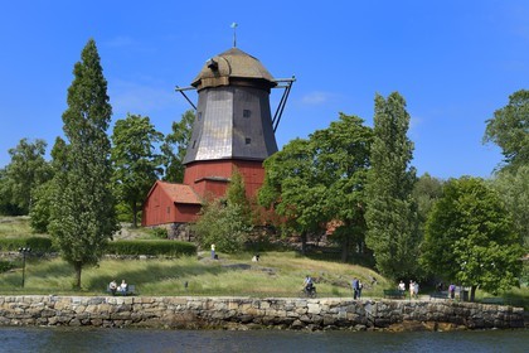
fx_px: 1029
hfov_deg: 28.8
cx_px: 264
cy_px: 176
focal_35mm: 70
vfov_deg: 19.5
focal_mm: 70
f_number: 10
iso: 200
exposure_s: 1/500
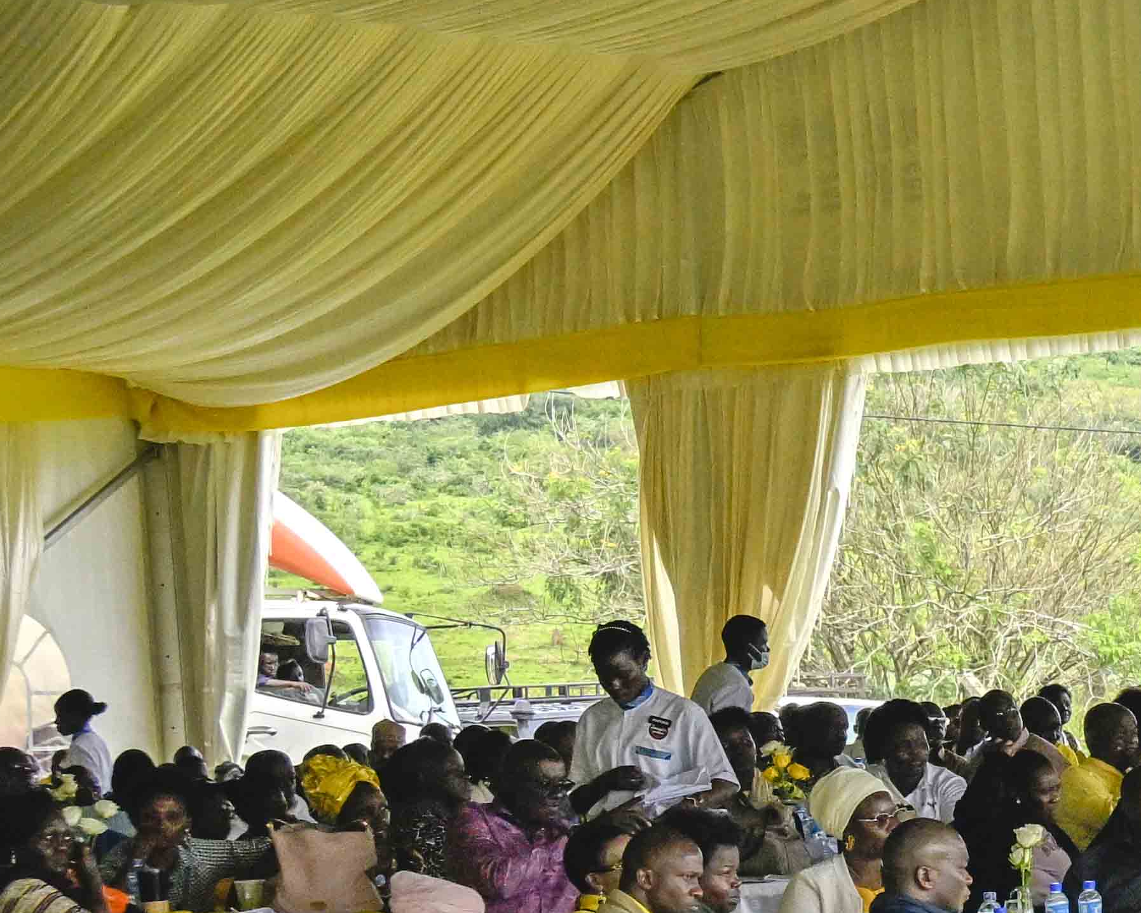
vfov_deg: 8.7
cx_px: 2543
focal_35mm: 177
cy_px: 746
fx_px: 5977
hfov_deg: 9.8
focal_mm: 41
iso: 1400
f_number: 6.3
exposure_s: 1/1600
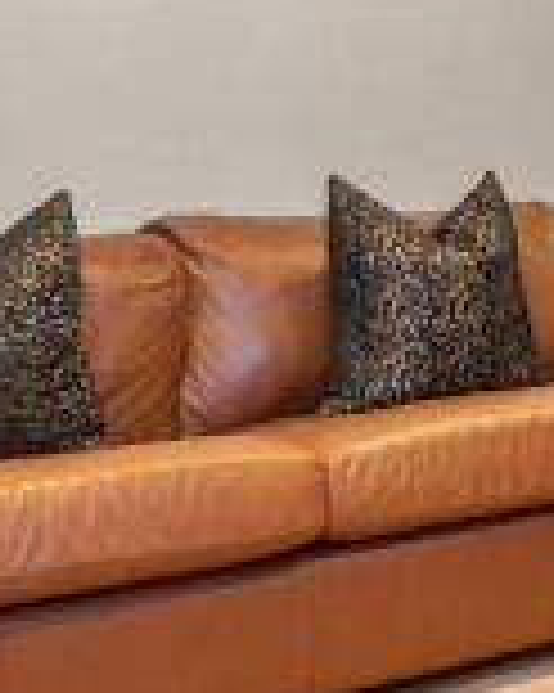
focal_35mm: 75
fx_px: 1539
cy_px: 158
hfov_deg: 17.1
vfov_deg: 25.1
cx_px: 964
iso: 800
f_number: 16
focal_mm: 12
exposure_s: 1.6
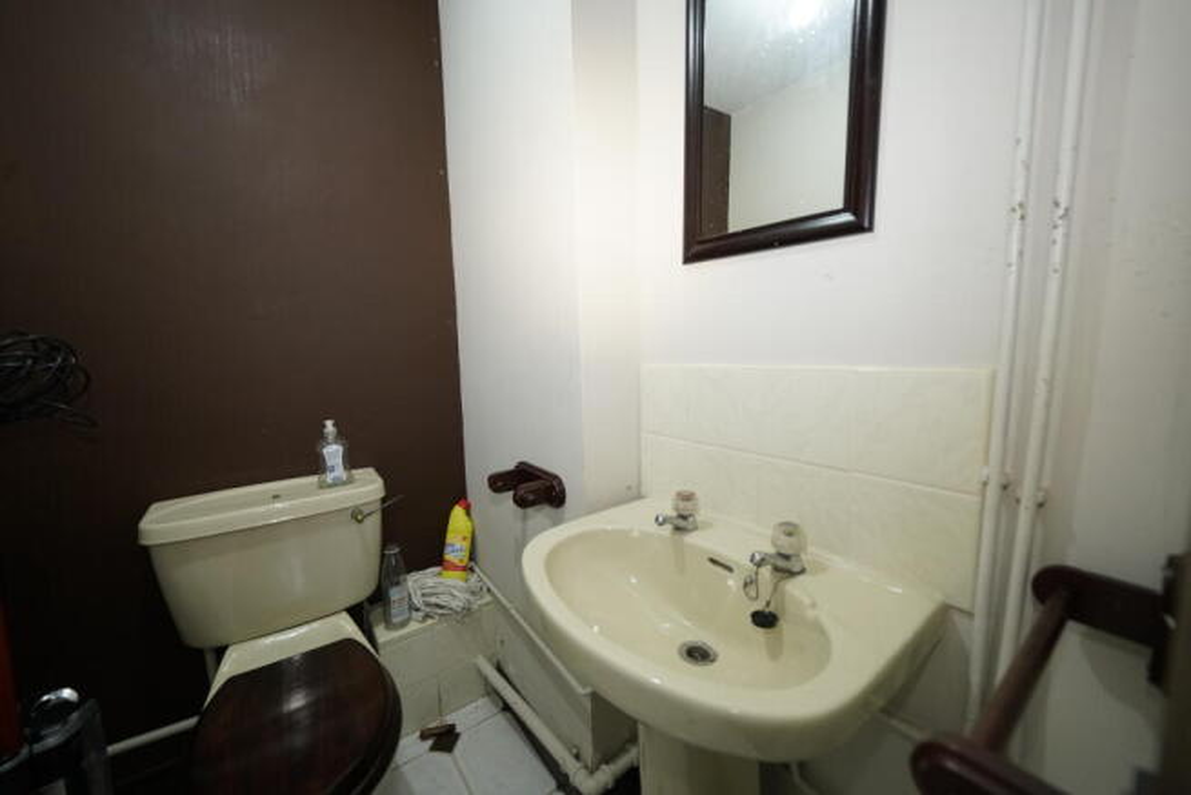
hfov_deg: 108.3
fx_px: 430
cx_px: 596
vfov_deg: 85.5
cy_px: 398
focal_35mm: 13
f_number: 4
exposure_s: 1/160
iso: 2500
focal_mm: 13
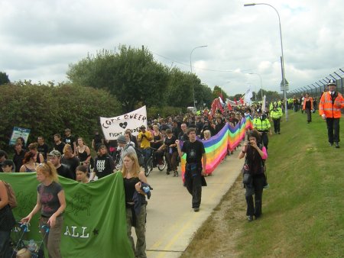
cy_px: 129
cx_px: 172
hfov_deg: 51.3
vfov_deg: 39.7
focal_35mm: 36
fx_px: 358
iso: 100
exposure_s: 1/199
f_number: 5.2
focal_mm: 4.7
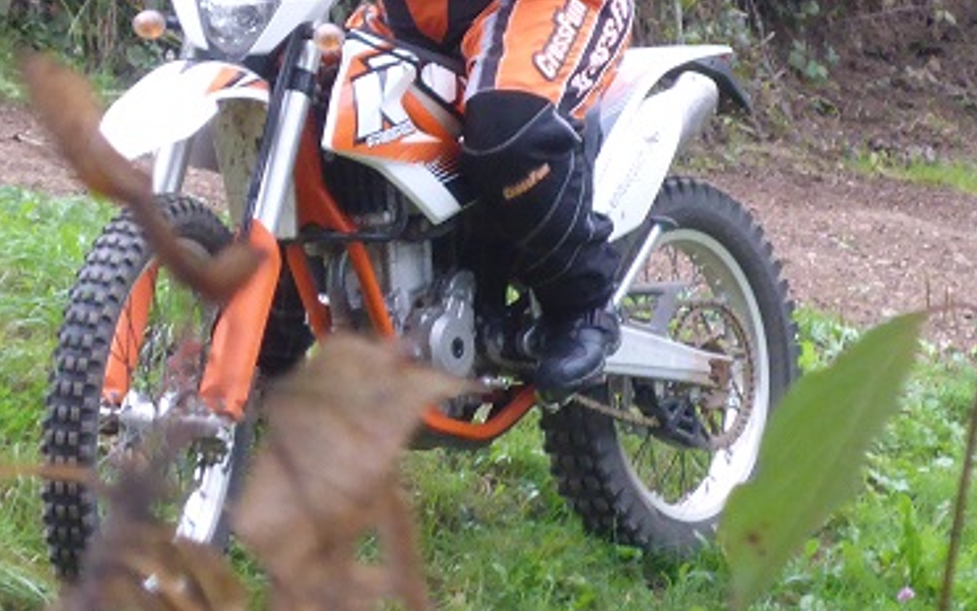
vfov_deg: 4.2
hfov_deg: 6.6
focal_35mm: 316
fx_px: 8415
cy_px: 7
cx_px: 574
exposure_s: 1/60
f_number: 5.9
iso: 500
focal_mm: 22.8
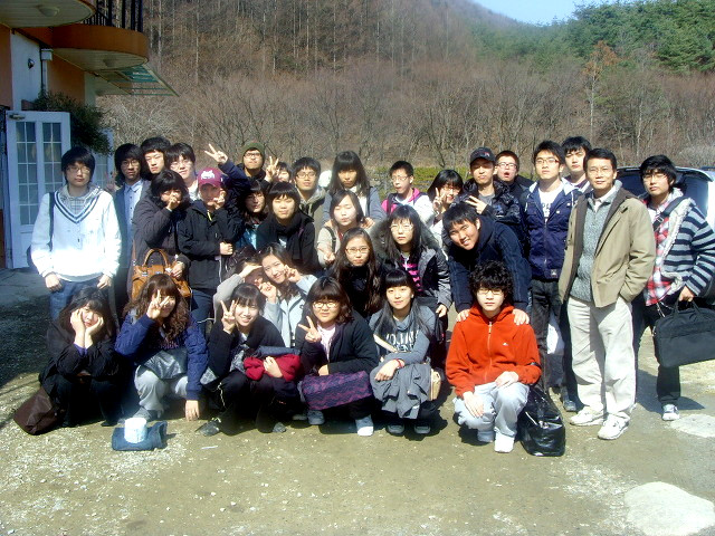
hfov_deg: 47.9
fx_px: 806
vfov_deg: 36.8
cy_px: 268
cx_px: 358
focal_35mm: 39
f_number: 6.3
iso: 80
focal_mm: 6.6
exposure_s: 1/180
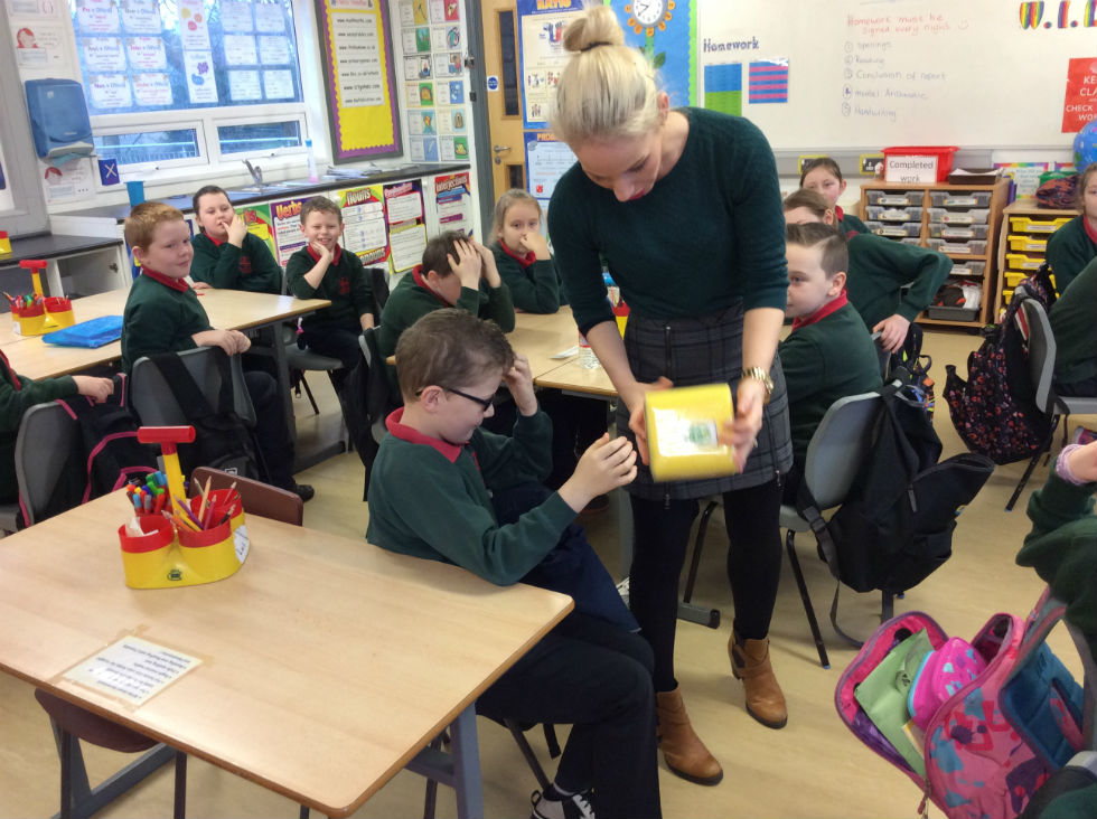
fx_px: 1013
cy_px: 410
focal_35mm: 32
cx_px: 548
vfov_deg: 44.1
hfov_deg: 56.9
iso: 80
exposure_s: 1/25
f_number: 2.4
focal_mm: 3.3
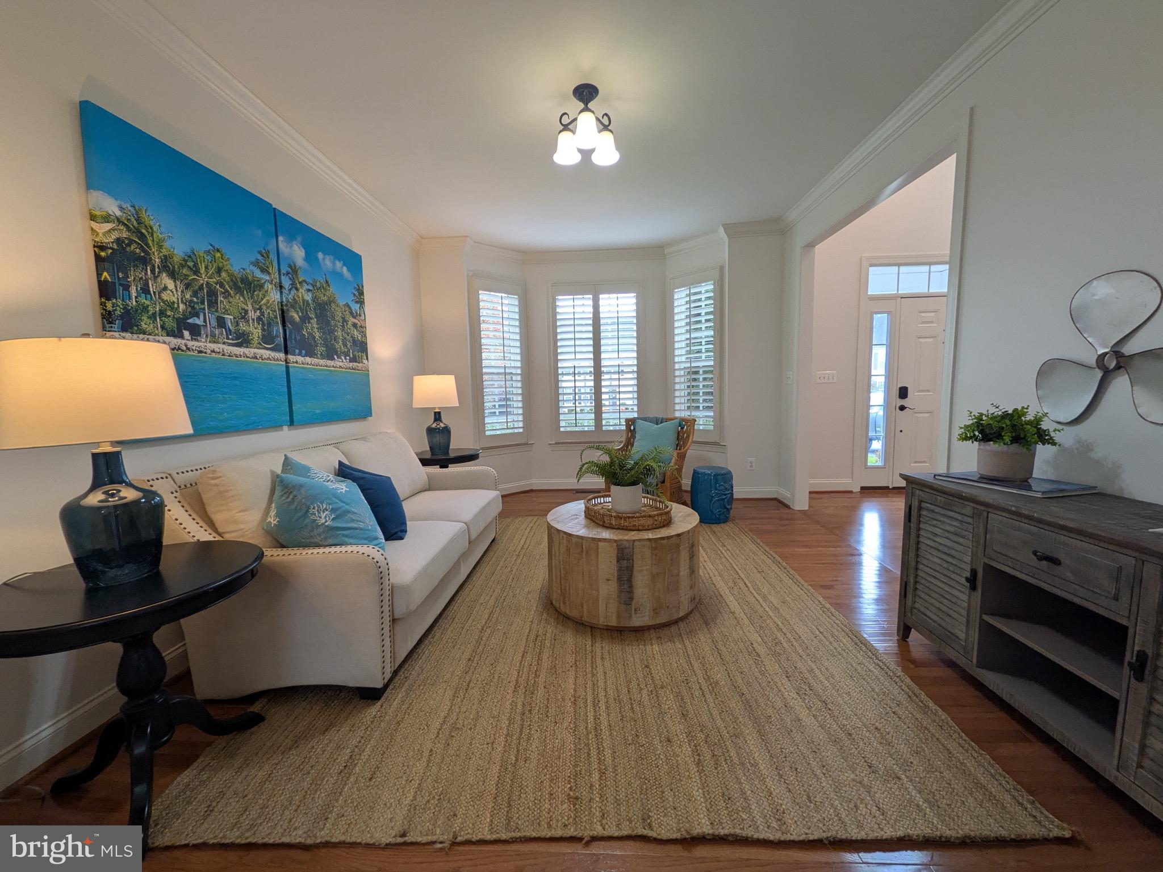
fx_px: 470
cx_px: 582
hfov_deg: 102.1
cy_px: 436
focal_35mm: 14
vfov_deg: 85.7
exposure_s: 1/60
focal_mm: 1.85
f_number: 2.2
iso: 93
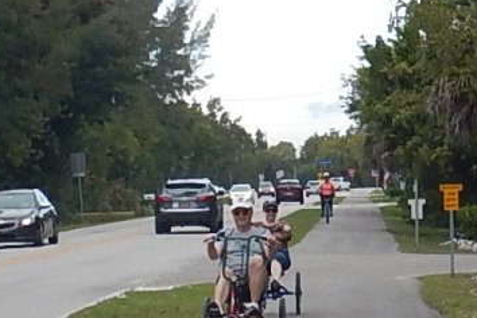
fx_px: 636
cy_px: 237
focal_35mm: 48
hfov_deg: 40.9
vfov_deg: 27.7
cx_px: 287
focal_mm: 6.1
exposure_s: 1/500
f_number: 4.2
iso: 125
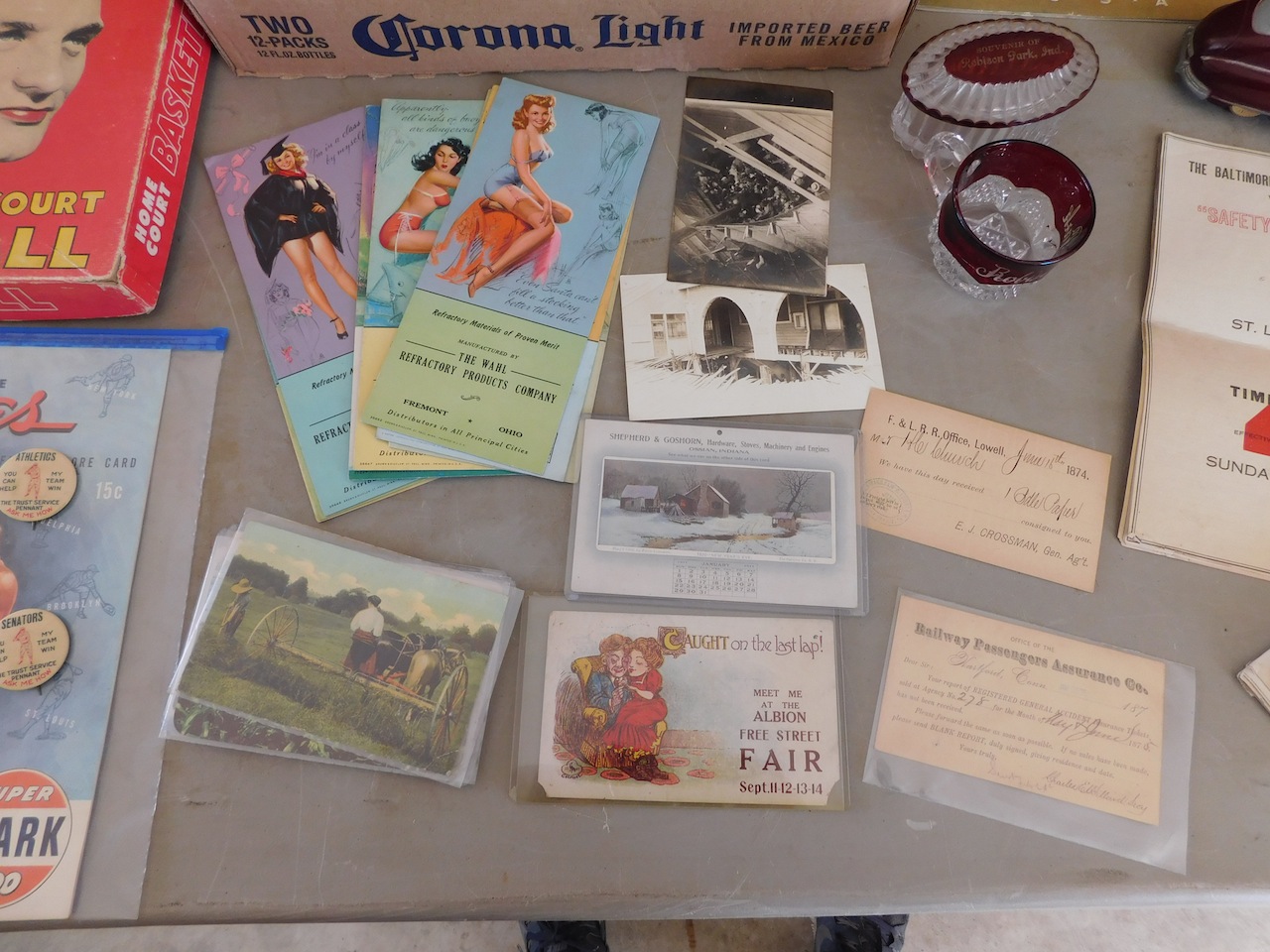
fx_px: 844
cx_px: 635
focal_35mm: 23
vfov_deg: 58.9
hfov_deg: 73.9
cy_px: 476
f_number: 3
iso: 125
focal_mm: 4
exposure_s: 1/80
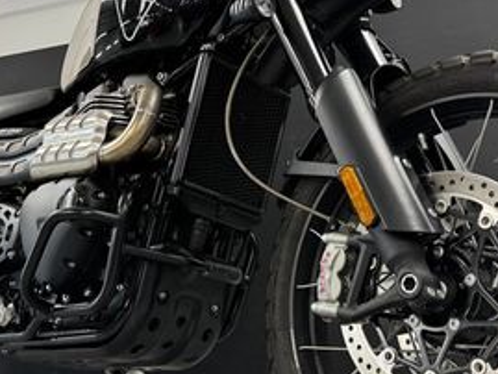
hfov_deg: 33.6
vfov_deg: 25.6
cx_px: 191
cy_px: 143
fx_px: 820
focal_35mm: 57
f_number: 1.78
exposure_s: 1/100
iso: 200
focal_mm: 6.76
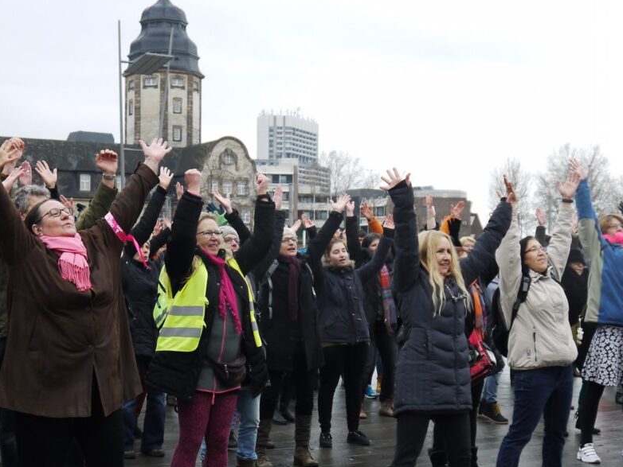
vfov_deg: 20.1
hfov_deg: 26.7
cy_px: 319
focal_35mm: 73
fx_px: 1314
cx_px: 288
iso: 250
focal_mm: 25
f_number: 4.6
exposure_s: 1/200
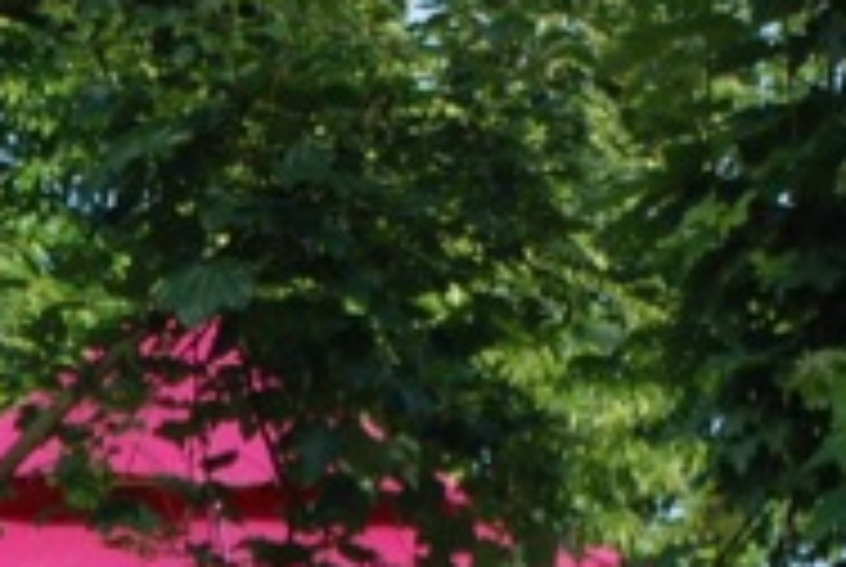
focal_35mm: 392
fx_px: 9226
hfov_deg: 5.2
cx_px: -284
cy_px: 1492
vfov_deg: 3.5
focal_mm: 48
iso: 100
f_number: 6.3
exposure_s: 1/160
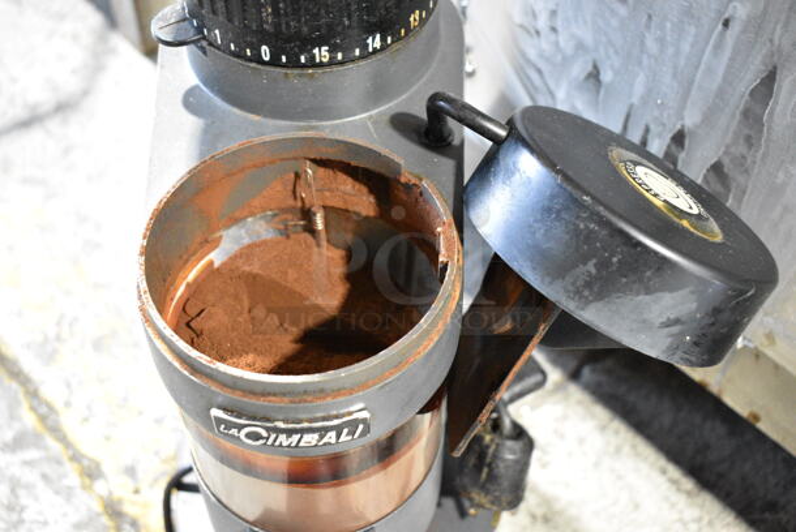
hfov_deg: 44.9
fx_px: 963
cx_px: 398
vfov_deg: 30.9
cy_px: 266
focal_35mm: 44
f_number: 5
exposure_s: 1/100
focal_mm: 29
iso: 6400
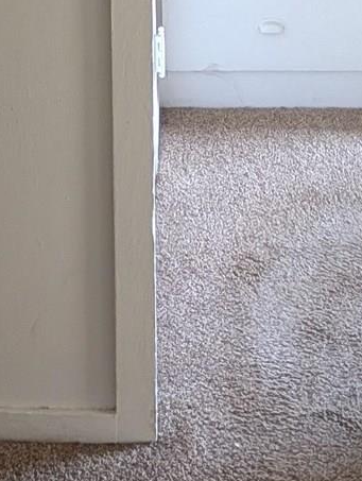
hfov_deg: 24.0
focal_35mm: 61
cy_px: -361
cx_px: 118
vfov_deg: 21.7
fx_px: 849
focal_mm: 2.02
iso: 101
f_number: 1.7
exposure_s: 1/24
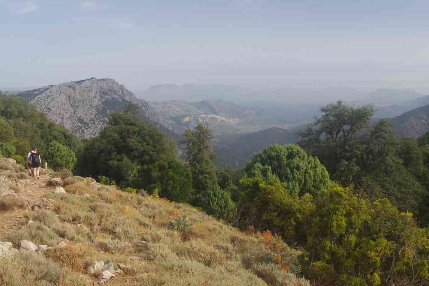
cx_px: 214
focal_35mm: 46
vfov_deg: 28.9
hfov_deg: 42.3
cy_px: 143
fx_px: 554
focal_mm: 31
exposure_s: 1/60
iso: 200
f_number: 10
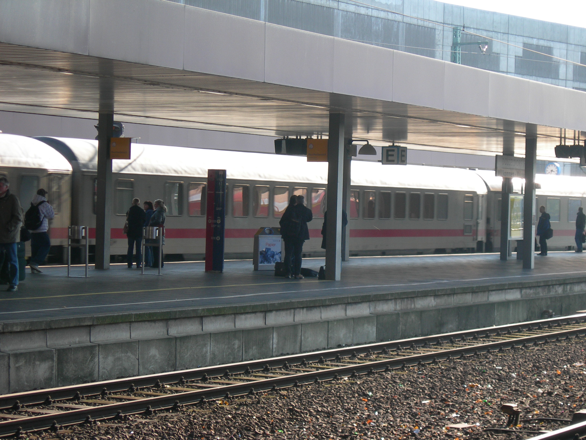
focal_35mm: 103
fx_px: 1744
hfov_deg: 19.1
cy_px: 220
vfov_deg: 14.4
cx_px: 293
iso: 50
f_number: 4.6
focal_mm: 21.3
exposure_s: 1/75.7
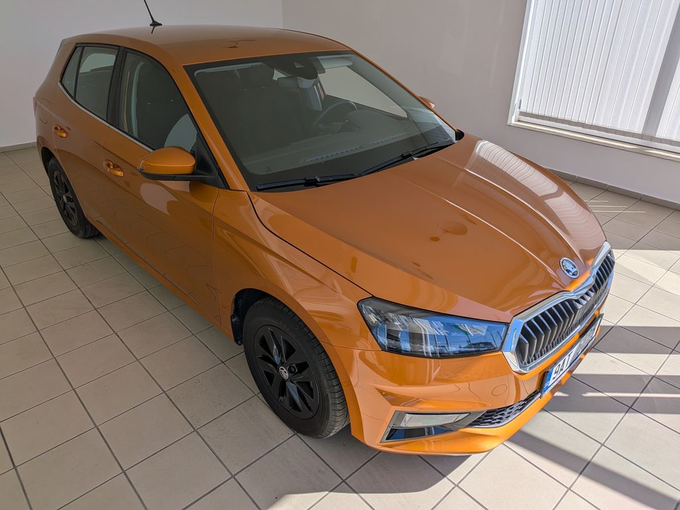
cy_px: 255
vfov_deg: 56.8
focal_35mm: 24
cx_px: 340
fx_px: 471
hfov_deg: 71.6
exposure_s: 1/1391
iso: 29
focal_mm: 4.53
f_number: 1.7
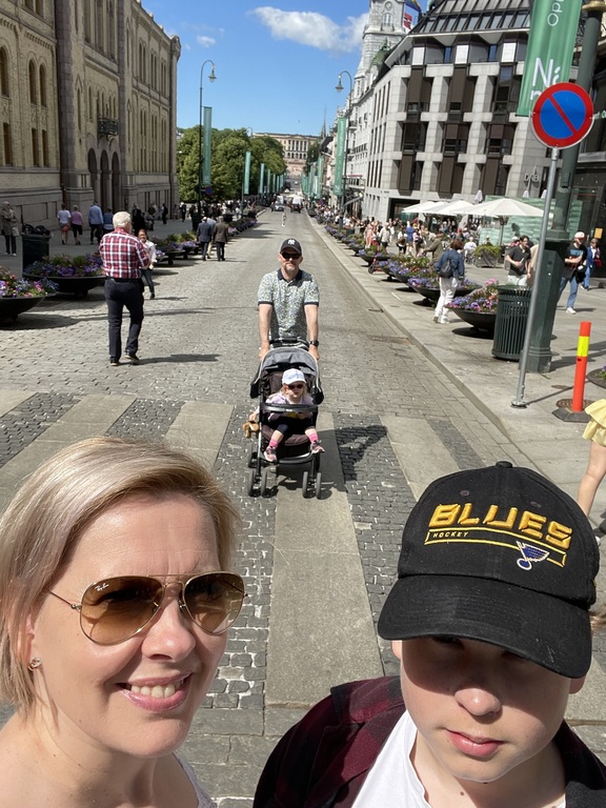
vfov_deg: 60.0
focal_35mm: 30
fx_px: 700
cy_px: 404
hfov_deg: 46.8
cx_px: 303
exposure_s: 1/1148
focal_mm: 2.71
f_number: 2.2
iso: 25
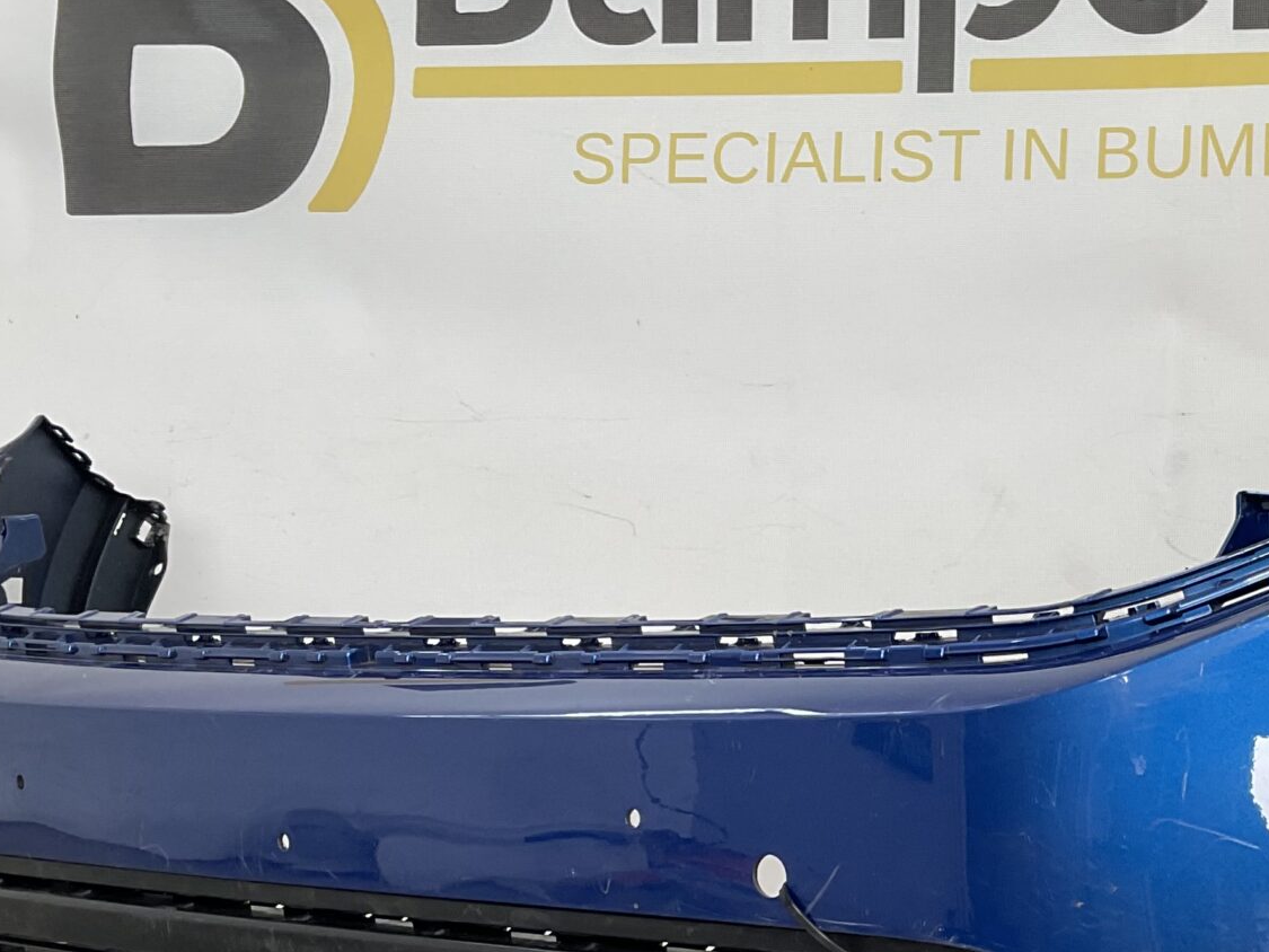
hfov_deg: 28.4
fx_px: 2420
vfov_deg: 22.0
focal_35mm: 66
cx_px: 1110
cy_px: 737
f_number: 1.8
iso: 16
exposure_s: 1/172
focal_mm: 3
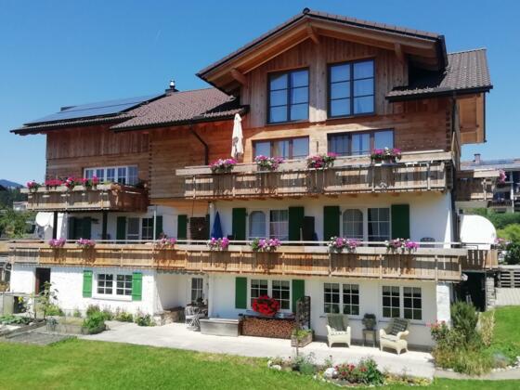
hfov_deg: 56.8
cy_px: 195
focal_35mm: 32
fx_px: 481
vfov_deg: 44.2
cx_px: 260
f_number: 2.2
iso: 50
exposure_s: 1/1022
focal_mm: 3.21
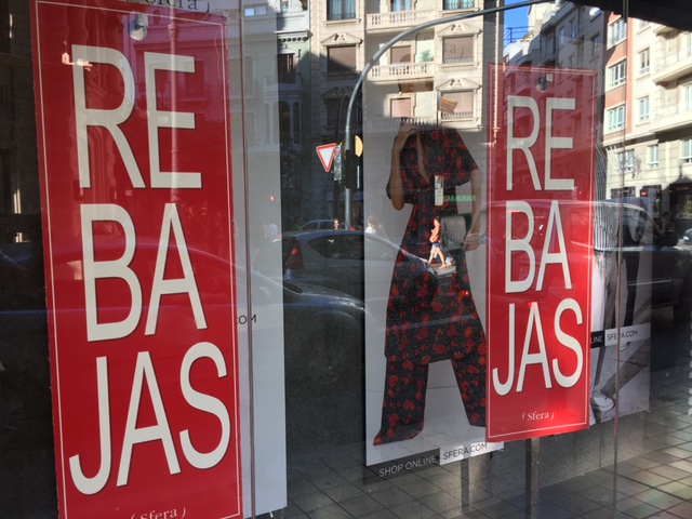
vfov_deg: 48.2
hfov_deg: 61.7
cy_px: 260
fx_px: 580
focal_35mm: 29
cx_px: 346
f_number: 2.2
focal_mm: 4.15
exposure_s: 1/100
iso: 32
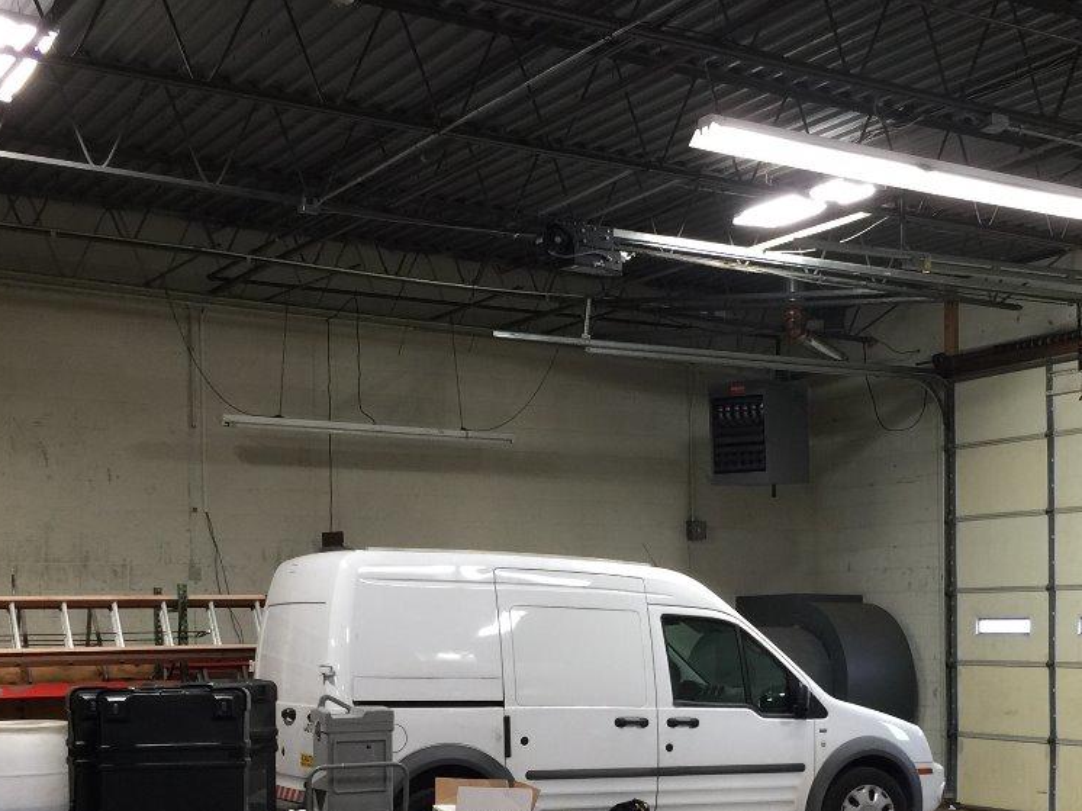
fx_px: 1750
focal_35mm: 56
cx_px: 746
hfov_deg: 34.0
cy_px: 664
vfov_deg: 25.6
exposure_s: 1/15
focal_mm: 4.15
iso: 50
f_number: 2.2
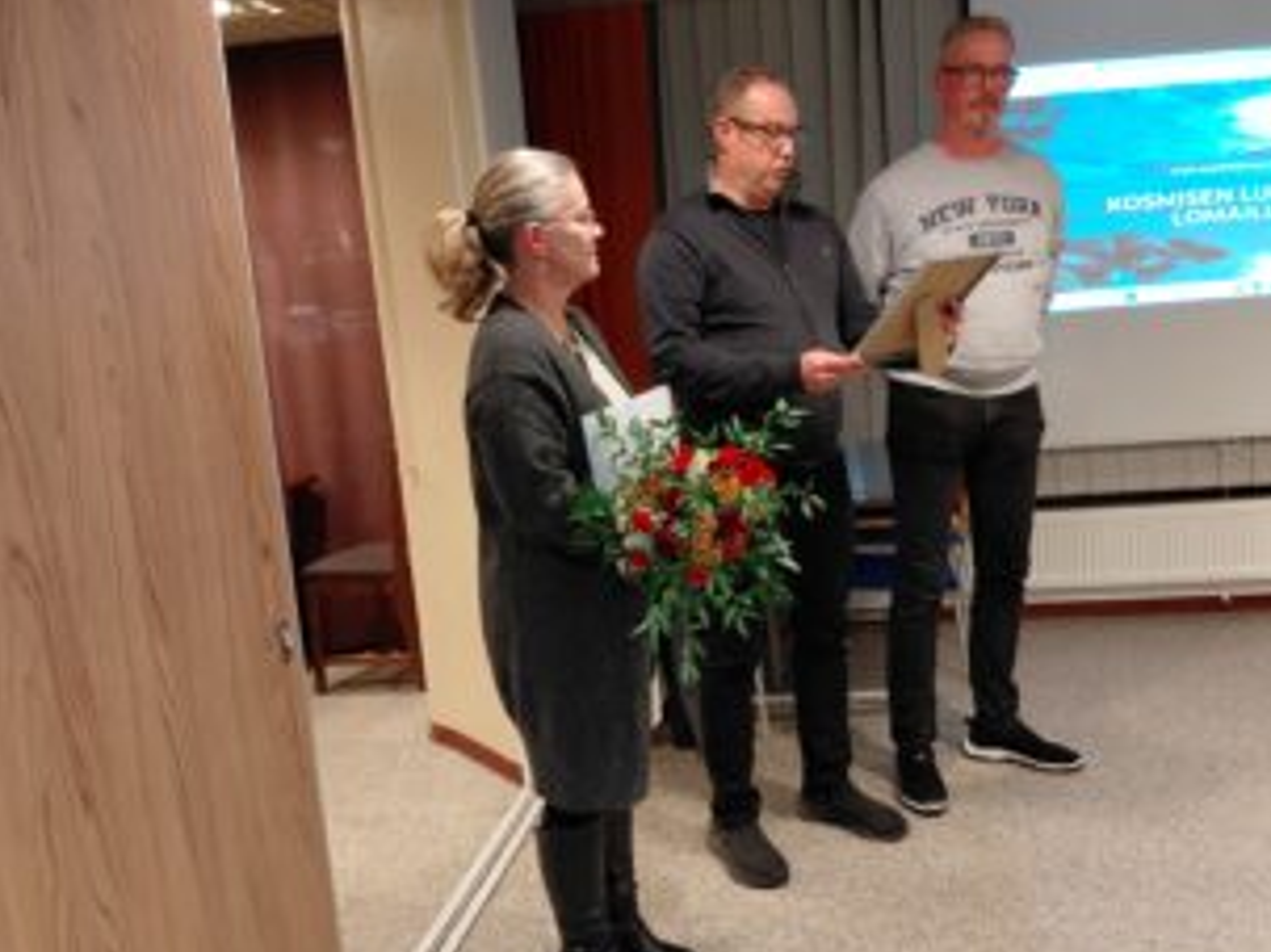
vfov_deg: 42.9
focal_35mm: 33
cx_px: 734
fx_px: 1211
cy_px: 491
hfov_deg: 55.1
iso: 400
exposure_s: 1/30
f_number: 1.8
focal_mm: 4.69
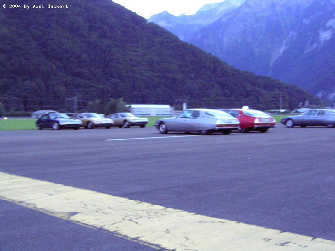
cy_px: 126
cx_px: 168
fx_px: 445
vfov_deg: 31.5
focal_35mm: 46
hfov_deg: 41.2
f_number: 3.3
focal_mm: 7.2
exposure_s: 1/2.4
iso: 200
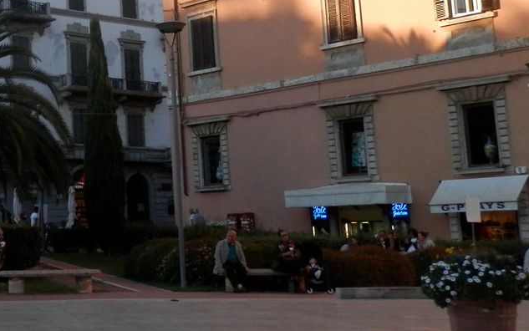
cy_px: 79
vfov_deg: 19.3
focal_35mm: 67
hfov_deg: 27.7
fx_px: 966
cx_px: -70
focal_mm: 4.5
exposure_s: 1/500
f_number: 3
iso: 125
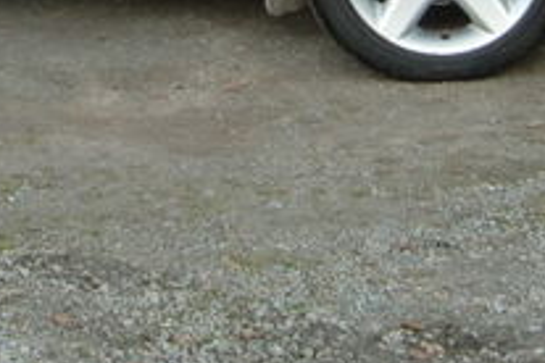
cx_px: 169
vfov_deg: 7.6
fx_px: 2679
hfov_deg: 11.6
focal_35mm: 177
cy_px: -234
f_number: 4.2
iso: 160
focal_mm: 9.8
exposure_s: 1/60
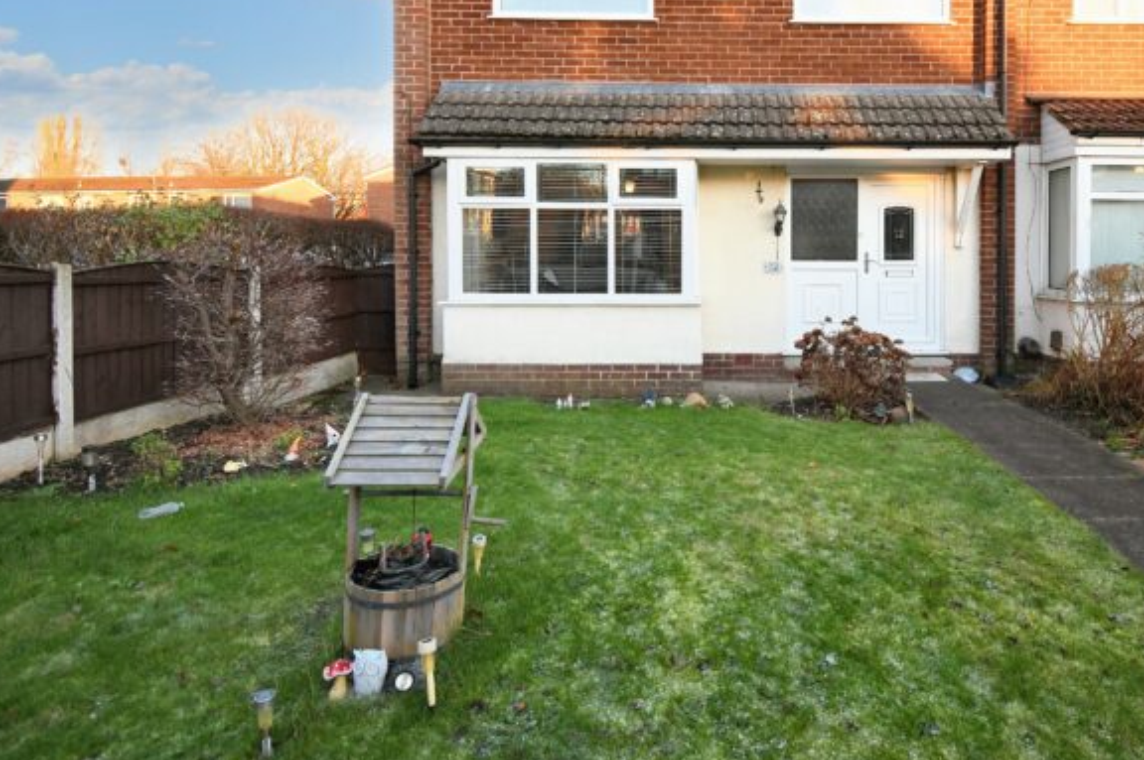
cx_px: 717
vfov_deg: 60.6
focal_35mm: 20
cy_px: 263
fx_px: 635
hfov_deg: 82.4
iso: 560
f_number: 5.6
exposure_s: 1/125
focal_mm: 10
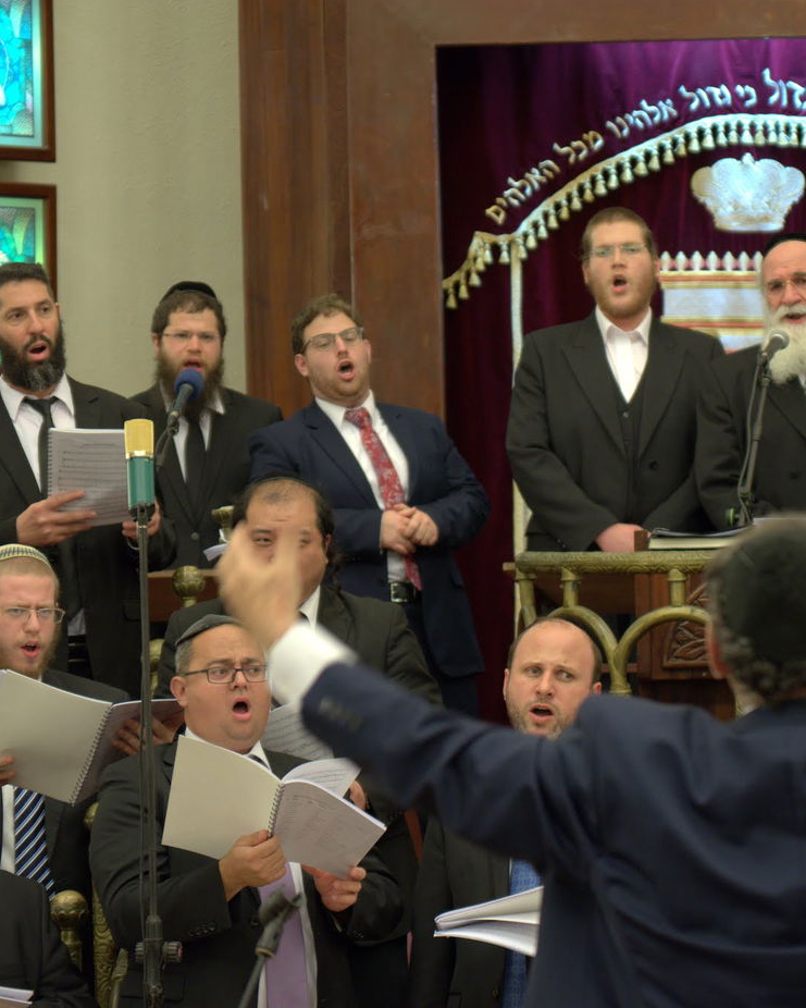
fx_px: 4442
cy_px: 506
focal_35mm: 149
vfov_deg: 12.9
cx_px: 707
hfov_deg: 10.3
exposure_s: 1/40
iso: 800
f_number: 2.8
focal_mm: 70
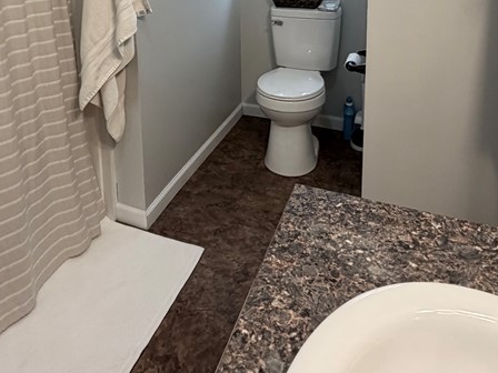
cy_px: -19
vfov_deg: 38.1
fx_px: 460
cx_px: 222
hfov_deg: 56.7
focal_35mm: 32
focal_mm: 2.22
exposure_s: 1/60
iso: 200
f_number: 2.2
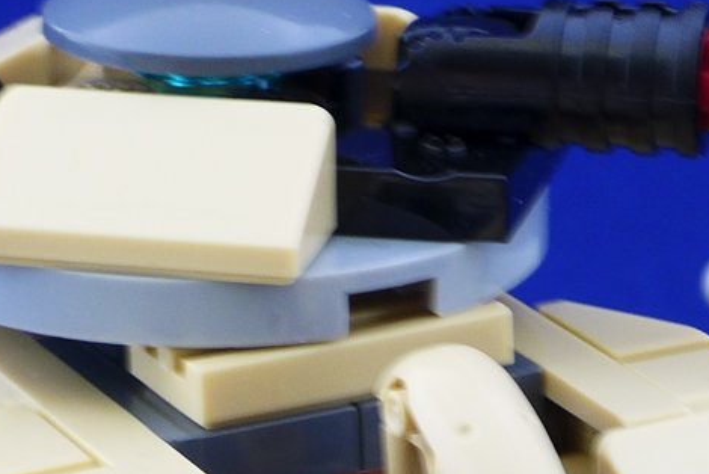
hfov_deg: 7.3
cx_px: 539
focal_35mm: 281
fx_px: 5537
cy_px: 688
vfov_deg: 4.9
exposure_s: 1/4
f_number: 4.5
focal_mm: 13.7
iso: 80
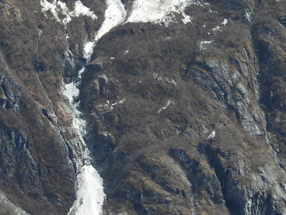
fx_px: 3091
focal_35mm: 374
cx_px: 63
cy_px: 95
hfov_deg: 5.3
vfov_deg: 4.0
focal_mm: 39.3
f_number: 4.5
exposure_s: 1/500
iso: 100
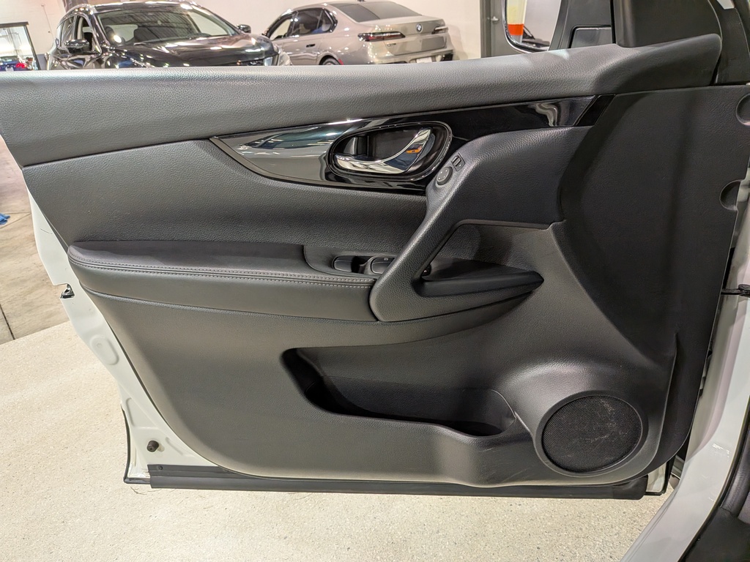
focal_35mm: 24
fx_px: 520
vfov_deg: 56.8
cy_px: 281
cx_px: 375
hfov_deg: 71.6
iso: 380
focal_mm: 4.53
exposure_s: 1/120
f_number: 1.7
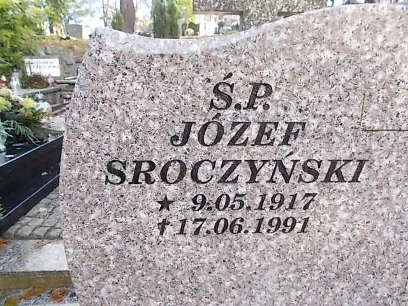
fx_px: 306
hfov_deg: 67.3
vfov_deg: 53.1
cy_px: 153
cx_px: 204
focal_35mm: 26
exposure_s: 1/50
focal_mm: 4.6
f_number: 3.2
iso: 80
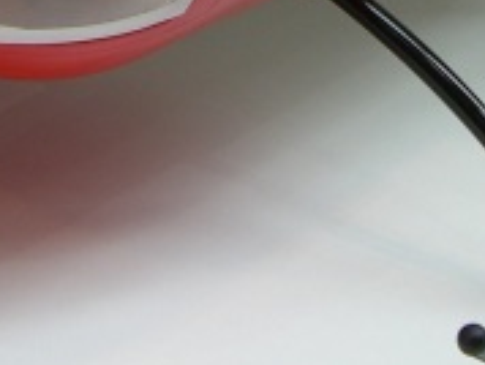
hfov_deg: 12.3
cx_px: 204
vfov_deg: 8.9
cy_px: -271
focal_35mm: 160
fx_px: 2245
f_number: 2.7
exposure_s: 1/100
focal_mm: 6.2
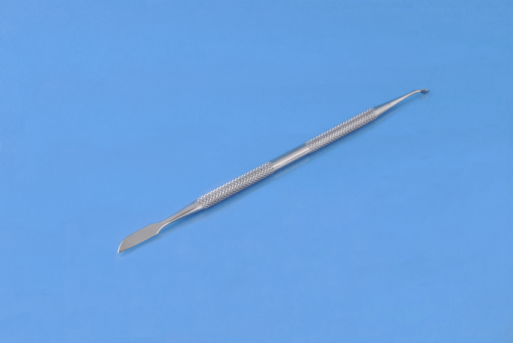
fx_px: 813
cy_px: 172
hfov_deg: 35.0
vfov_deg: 23.8
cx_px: 256
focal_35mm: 57
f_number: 9
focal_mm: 38
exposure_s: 1/160
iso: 100
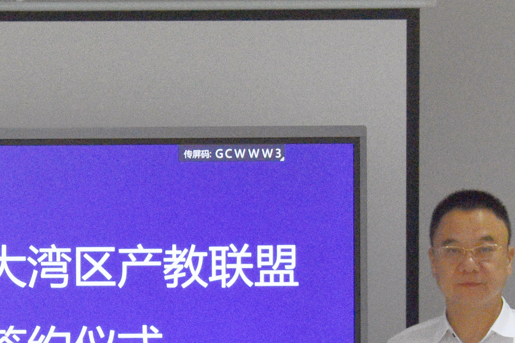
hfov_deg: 9.1
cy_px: 342
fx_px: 3235
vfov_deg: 6.1
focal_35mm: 226
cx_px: 24
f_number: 7.1
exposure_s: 1/200
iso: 2000
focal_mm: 35
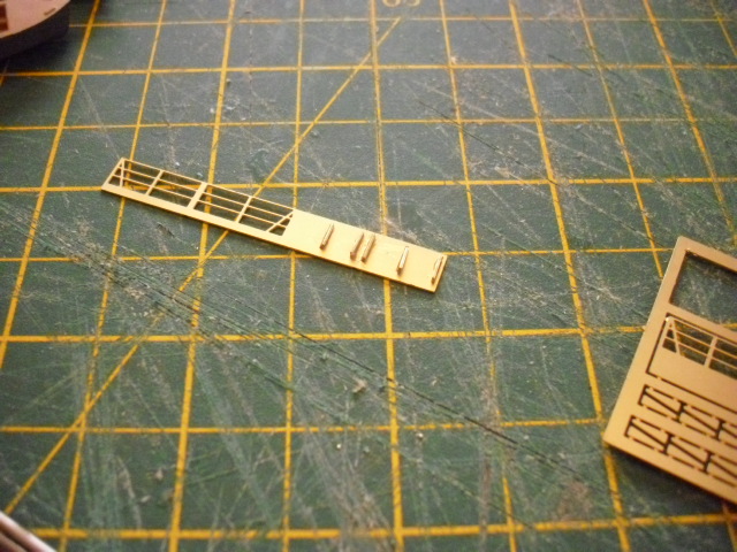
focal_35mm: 38
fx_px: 809
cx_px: 368
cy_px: 276
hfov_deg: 49.0
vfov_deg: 37.7
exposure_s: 1/80
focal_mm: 6.2
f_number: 2.8
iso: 800
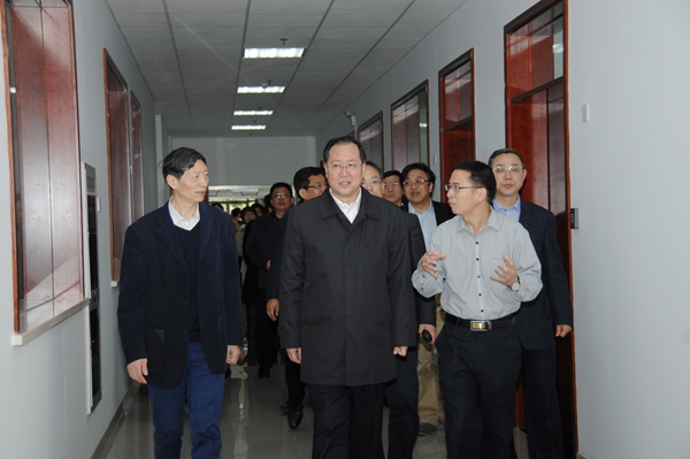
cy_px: 230
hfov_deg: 33.4
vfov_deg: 22.6
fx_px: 1149
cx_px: 345
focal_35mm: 60
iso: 200
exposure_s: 1/60
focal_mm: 40
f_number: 4.8
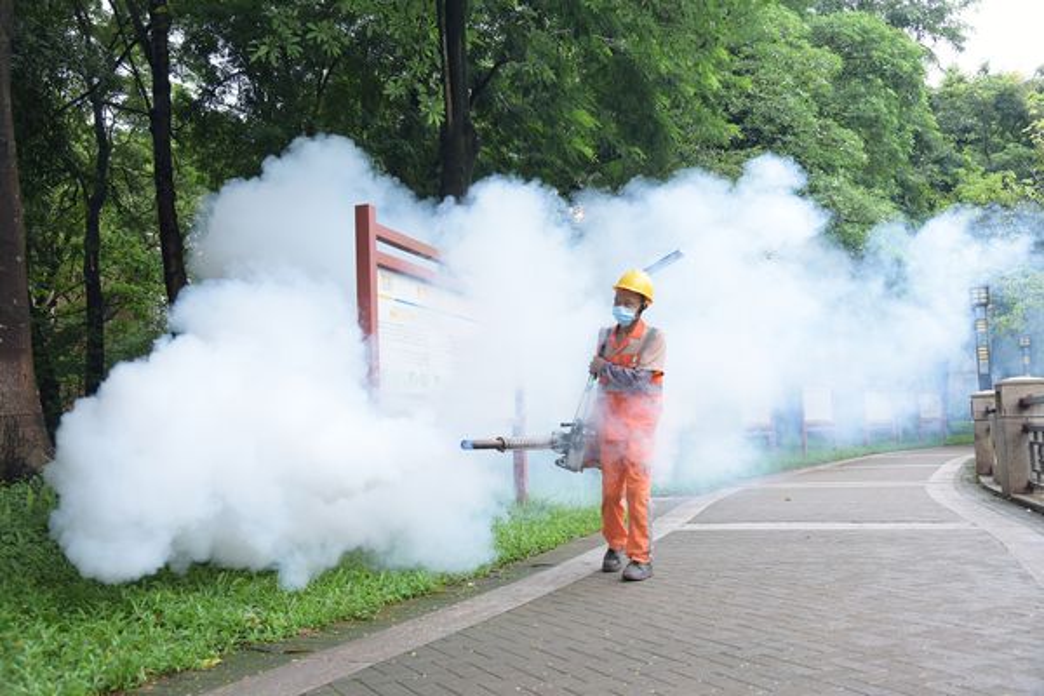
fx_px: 986
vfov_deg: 38.9
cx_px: 522
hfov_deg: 55.8
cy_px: 348
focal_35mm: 34
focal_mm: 34
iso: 250
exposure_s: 1/125
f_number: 5
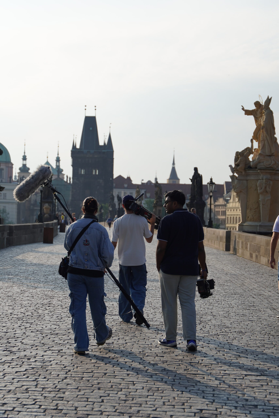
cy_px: 209
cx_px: 140
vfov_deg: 24.6
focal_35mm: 83
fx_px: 961
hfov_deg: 16.5
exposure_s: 1/2000
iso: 100
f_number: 2.8
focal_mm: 55.1
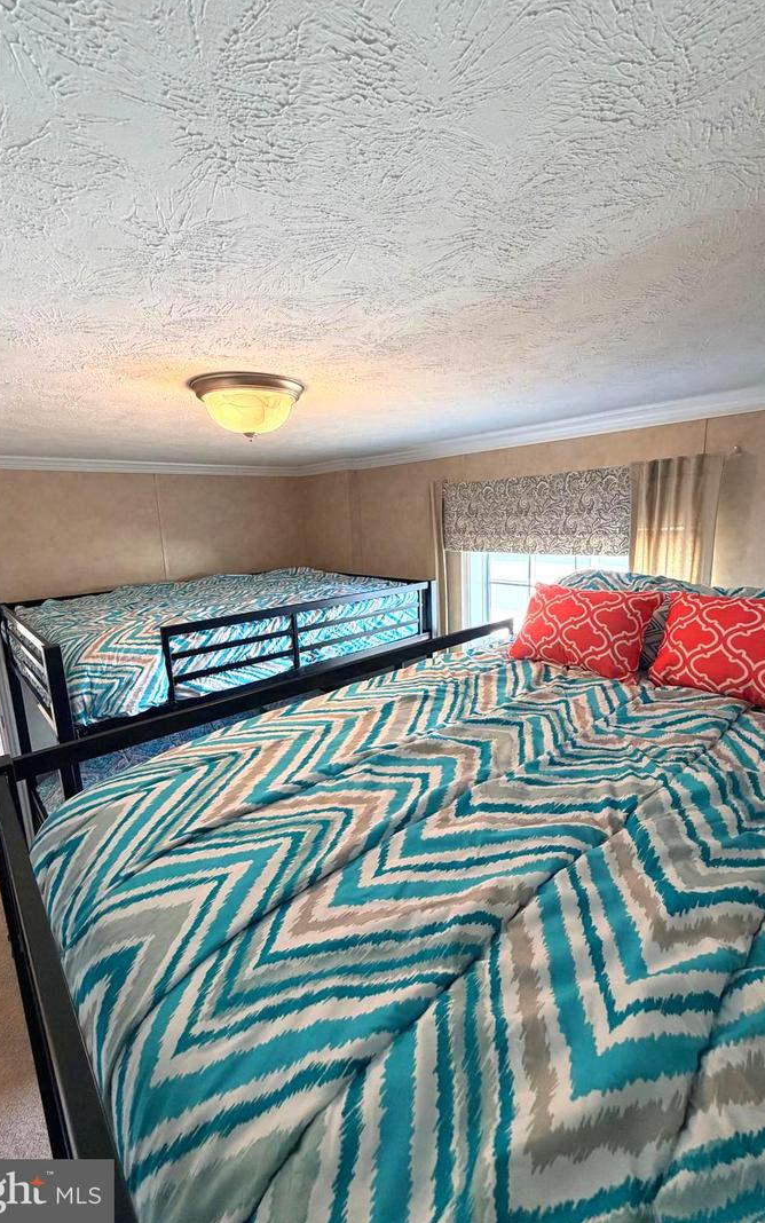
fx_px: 500
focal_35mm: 15
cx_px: 377
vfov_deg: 101.4
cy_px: 607
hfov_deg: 74.8
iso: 200
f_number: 2.2
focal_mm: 2.22
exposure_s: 1/120
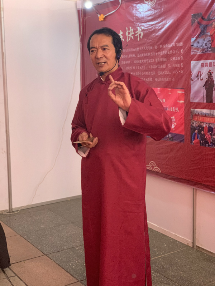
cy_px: 143
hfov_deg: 28.0
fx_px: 431
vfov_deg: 36.8
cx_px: 108
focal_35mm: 52
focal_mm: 6
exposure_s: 1/60
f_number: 2.4
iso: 400
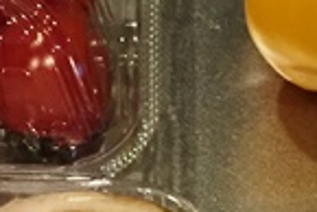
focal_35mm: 166
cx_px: 413
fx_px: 1463
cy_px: 424
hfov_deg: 12.0
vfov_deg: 7.9
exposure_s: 1/30
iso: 160
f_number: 2.2
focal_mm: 4.15
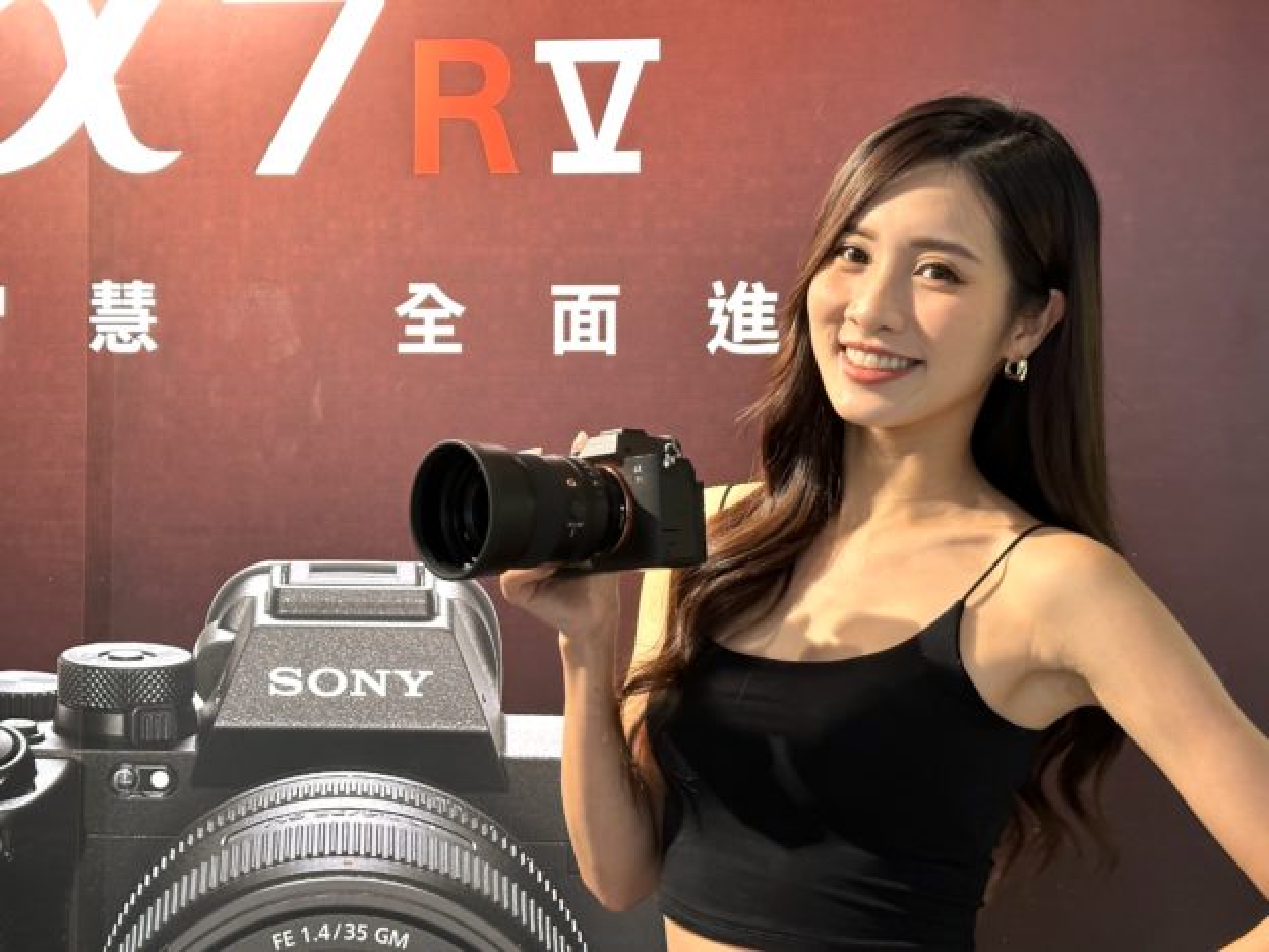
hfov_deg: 39.7
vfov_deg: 30.3
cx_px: 634
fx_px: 1760
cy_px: 476
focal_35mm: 48
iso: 160
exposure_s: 1/60
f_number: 1.78
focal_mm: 6.86
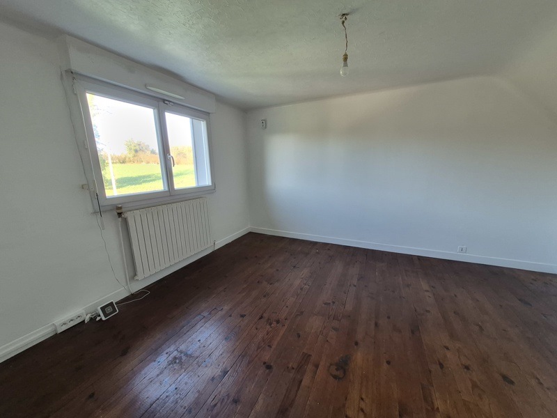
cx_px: 278
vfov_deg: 89.9
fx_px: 209
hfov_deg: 106.2
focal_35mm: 13
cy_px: 209
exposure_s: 1/50
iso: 160
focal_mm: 1.74
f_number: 2.2
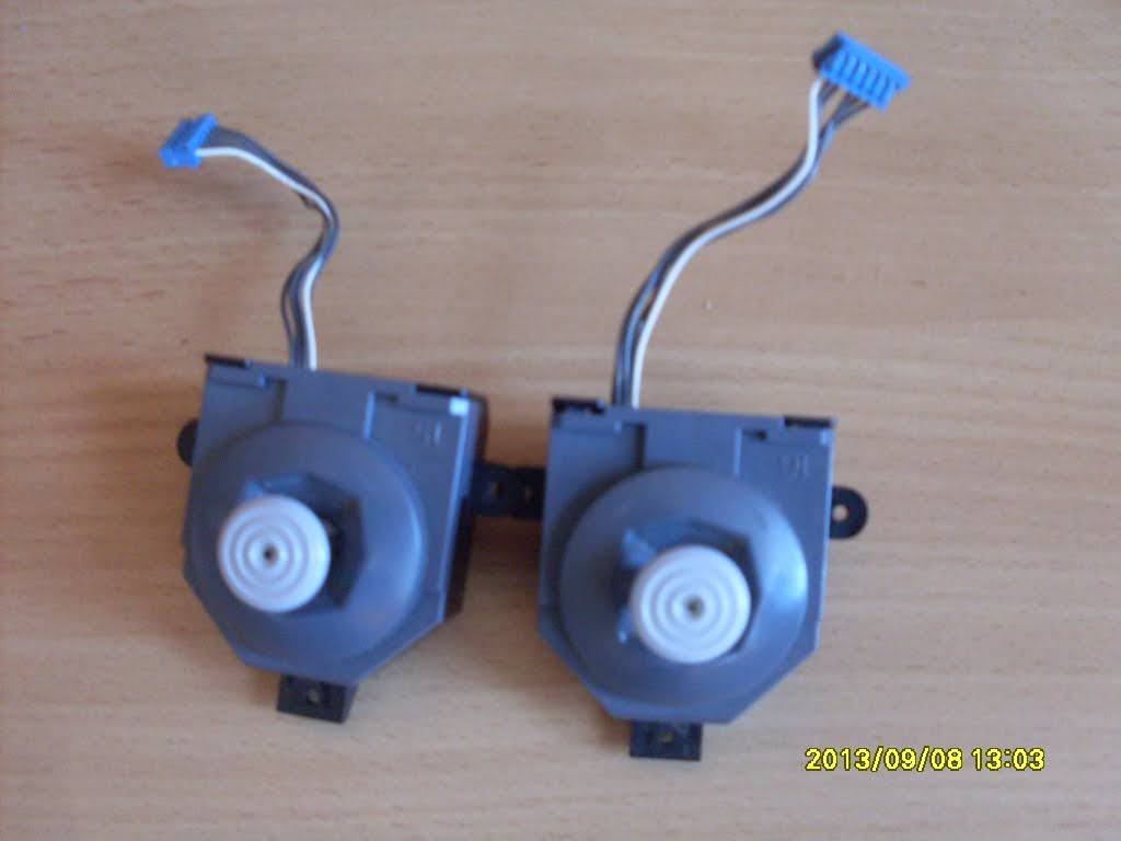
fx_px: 1231
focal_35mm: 38
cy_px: 420
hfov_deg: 49.0
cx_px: 560
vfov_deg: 37.7
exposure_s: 1/10
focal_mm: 6.3
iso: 200
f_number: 2.8
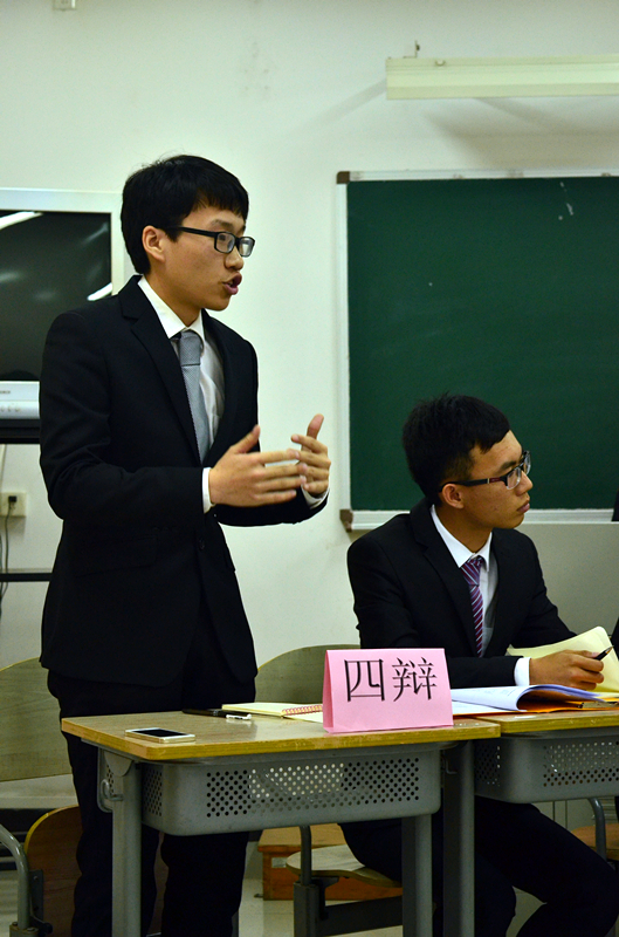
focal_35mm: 72
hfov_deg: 18.8
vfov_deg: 28.1
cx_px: 310
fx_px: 1867
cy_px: 468
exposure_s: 1/100
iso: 1000
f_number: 5.3
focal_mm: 48
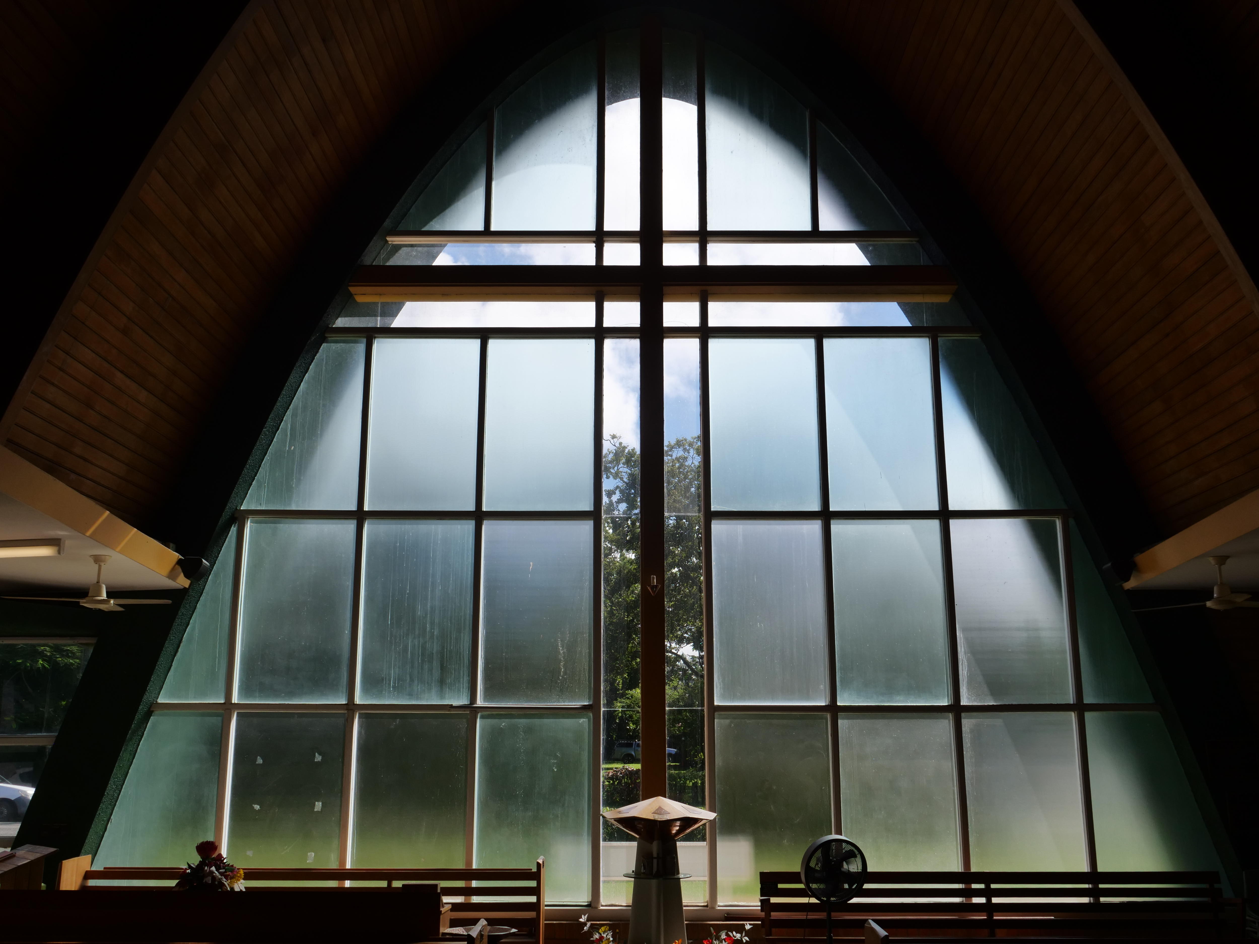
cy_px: 472
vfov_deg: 44.2
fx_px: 1164
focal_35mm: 32
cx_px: 630
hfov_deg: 56.8
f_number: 7.1
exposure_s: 1/800
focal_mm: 16
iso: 200
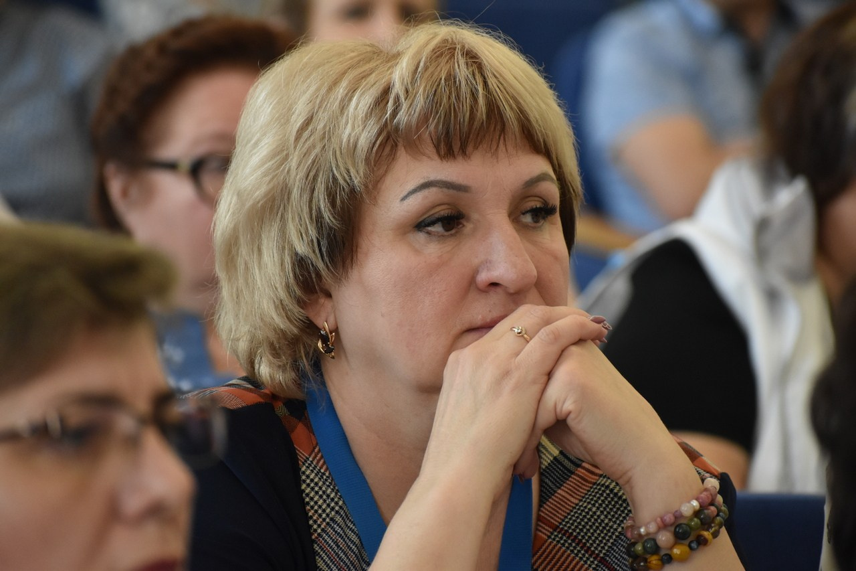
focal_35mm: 300
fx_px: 7132
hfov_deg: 6.9
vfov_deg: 4.6
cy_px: 286
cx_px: 428
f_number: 5.3
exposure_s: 1/125
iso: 1800
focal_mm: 200
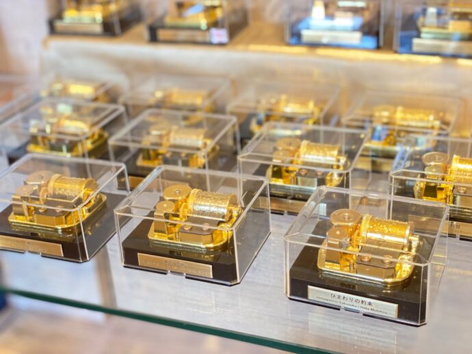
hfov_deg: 36.8
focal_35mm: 52
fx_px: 709
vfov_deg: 28.0
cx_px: 236
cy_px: 177
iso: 250
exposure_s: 1/40
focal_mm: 6
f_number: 2
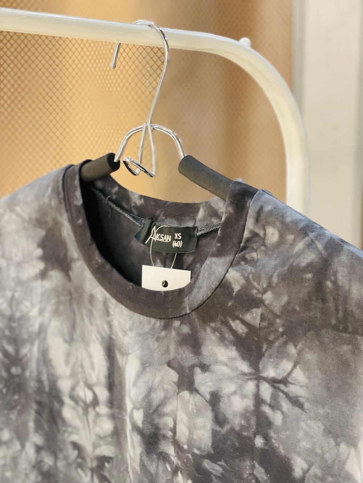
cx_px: 182
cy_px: 242
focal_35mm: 52
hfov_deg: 28.0
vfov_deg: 36.8
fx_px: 727
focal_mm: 6
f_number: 2
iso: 160
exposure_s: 1/50
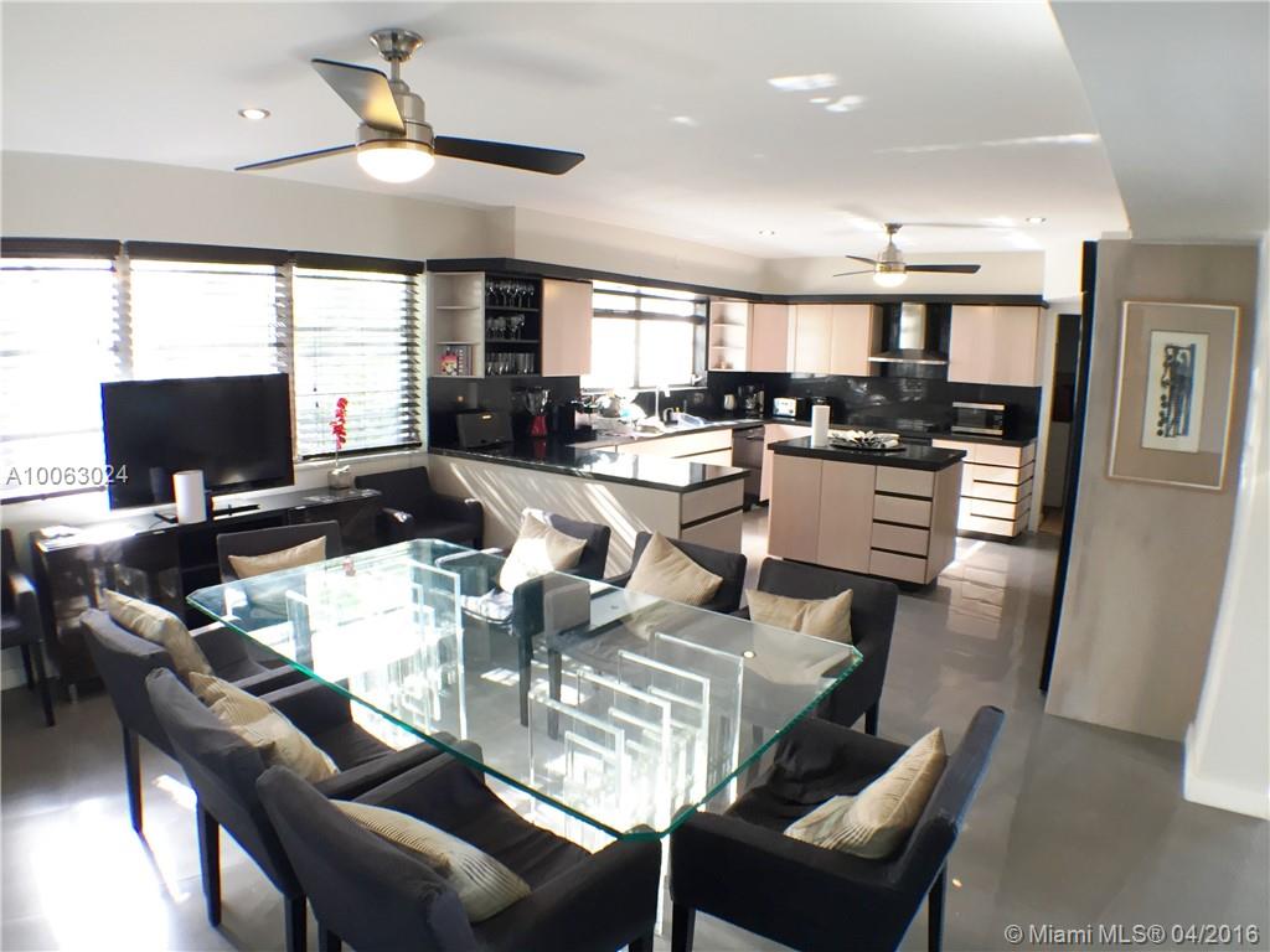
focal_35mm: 29
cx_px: 635
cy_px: 476
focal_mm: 4.15
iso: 64
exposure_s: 1/30
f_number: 2.2
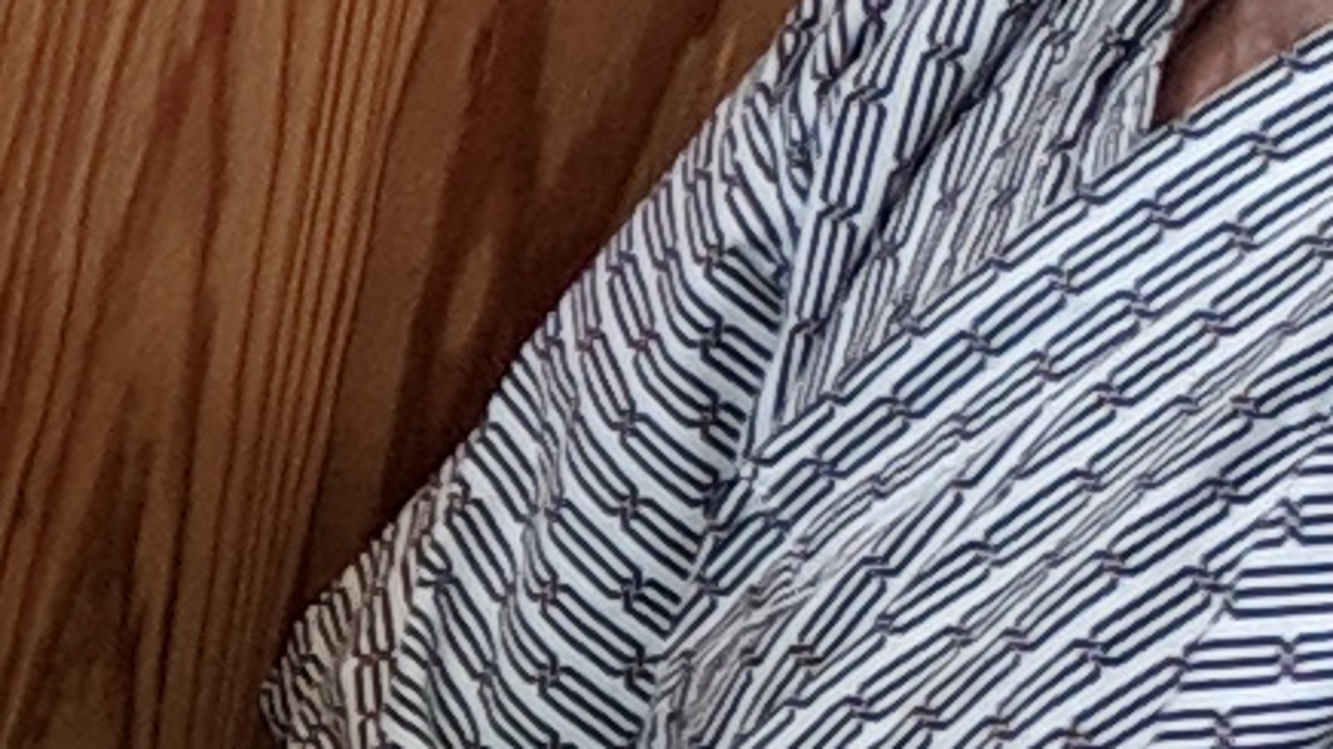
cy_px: 1480
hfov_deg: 7.9
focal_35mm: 263
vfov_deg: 4.6
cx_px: -1284
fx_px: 9294
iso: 170
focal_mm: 4.67
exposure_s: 1/60
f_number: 2
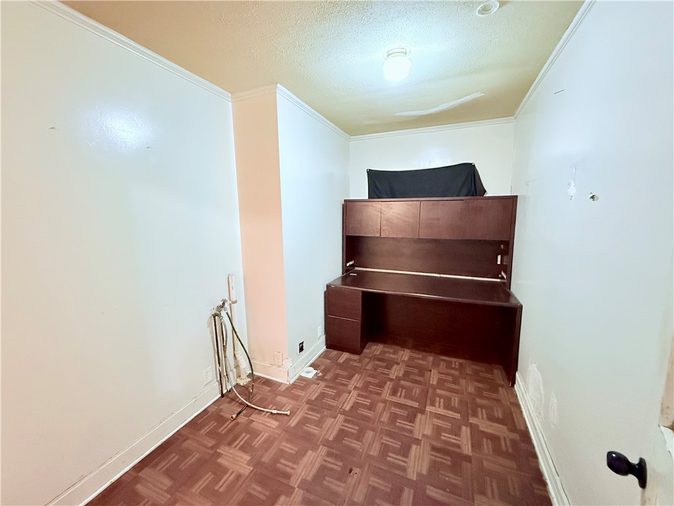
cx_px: 337
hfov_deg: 102.1
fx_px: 273
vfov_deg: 85.7
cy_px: 253
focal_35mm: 14
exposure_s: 1/40
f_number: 2.2
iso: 1000
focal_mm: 2.22
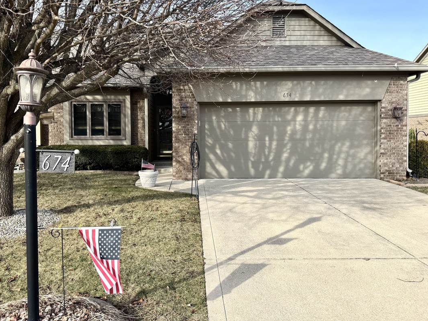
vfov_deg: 48.2
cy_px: 146
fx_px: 359
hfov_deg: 61.5
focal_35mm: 29
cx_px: 192
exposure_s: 1/1869
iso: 80
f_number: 1.78
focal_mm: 6.76
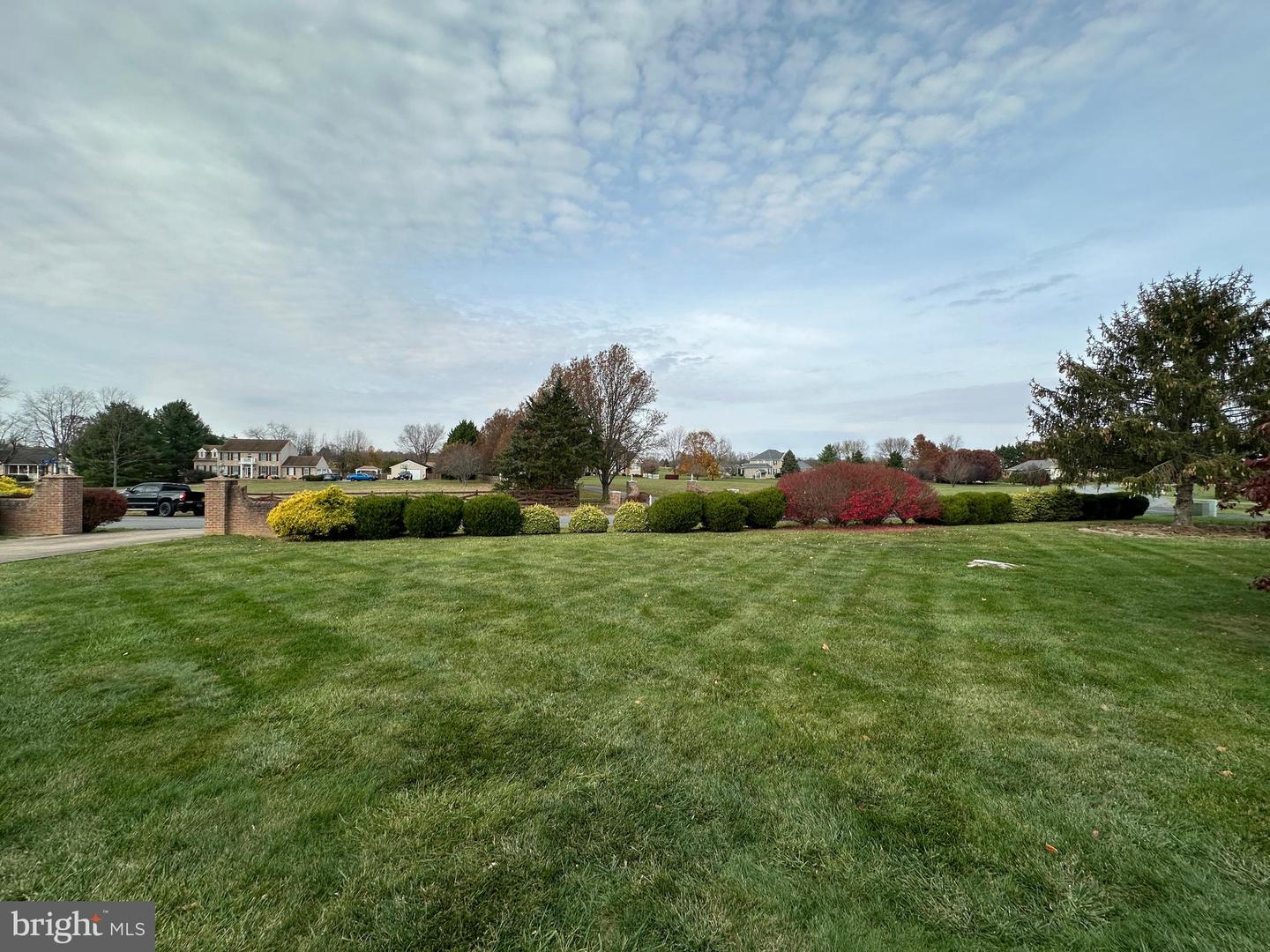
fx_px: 514
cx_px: 635
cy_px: 476
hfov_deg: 102.1
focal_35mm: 14
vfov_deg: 85.7
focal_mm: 2.22
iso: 50
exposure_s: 1/1553
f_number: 2.2
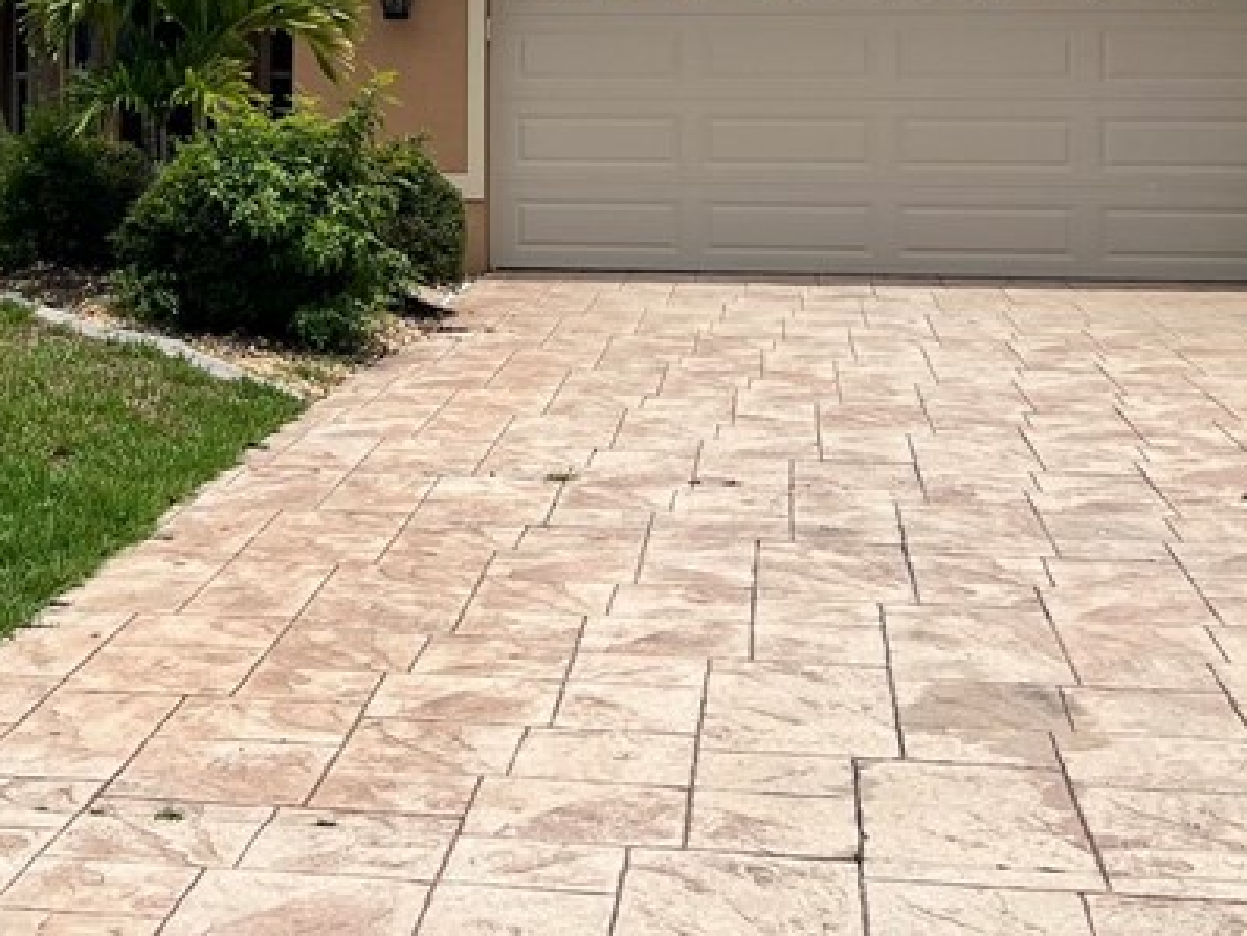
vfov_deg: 21.5
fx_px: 2414
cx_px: 286
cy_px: 132
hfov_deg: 28.5
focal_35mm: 67
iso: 50
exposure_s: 1/9434
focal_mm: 5.7
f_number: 1.5
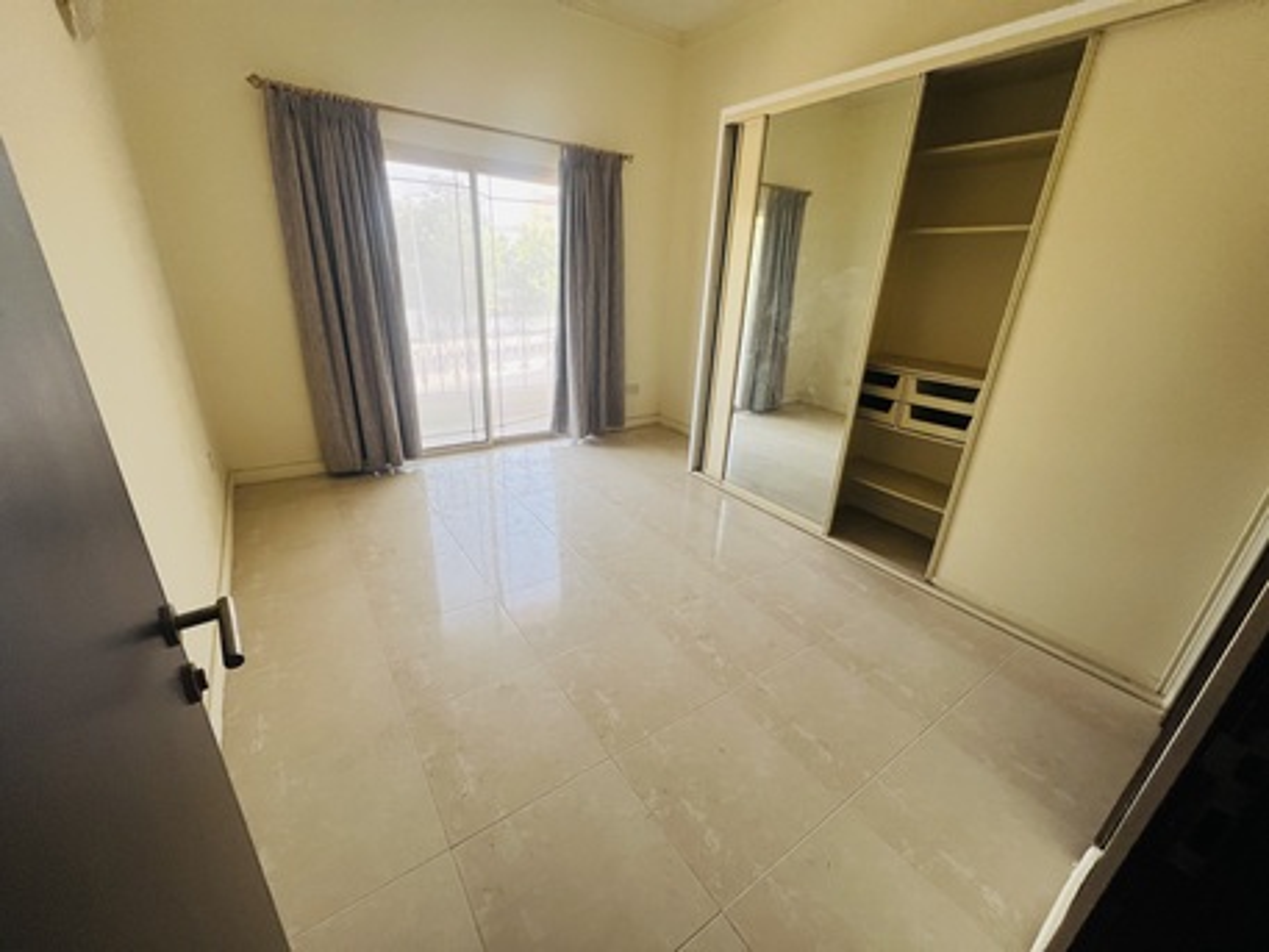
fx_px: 477
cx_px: 634
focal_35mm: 13
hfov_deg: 106.2
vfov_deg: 89.9
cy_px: 476
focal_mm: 1.57
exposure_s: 1/99
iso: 200
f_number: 1.8
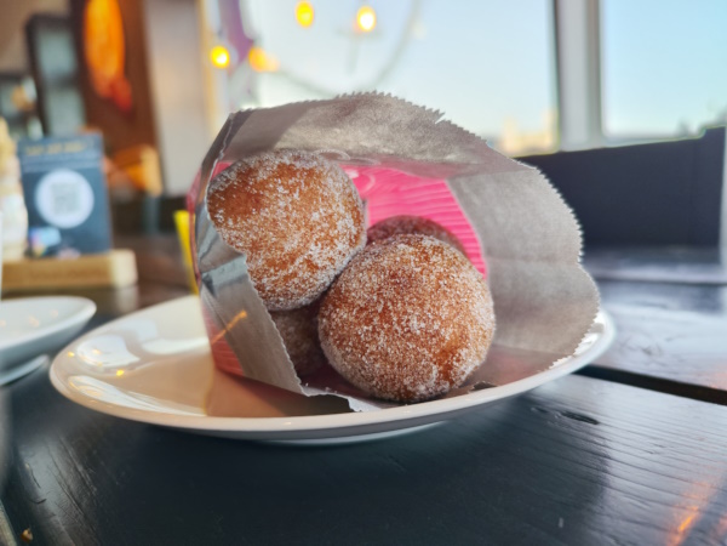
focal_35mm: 23
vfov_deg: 58.9
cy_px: 273
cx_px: 364
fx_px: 483
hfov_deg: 73.9
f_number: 1.69
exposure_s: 1/100
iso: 101
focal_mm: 7.01
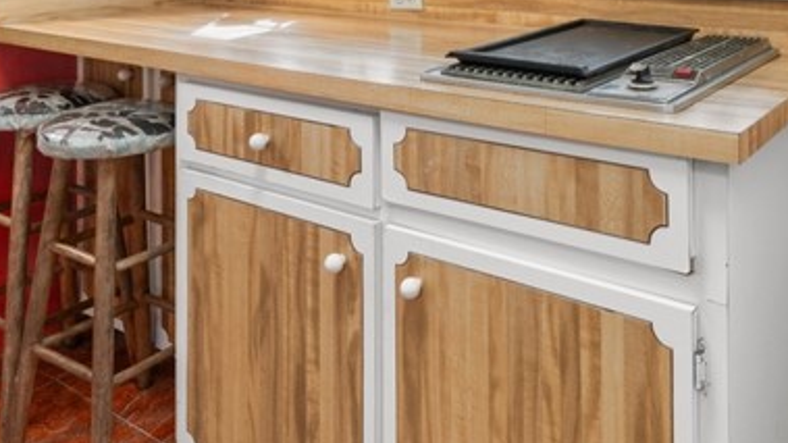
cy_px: -93
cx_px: 537
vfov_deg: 28.4
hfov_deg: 54.0
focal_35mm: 36
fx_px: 752
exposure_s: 1/6
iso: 400
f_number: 11
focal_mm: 12
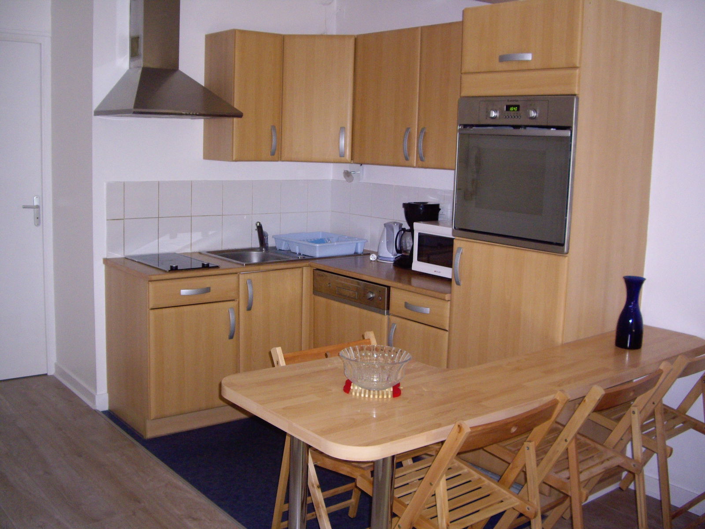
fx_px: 774
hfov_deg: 49.0
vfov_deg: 37.7
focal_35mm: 38
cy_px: 264
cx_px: 352
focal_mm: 7.9
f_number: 2.8
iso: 400
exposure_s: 1/40
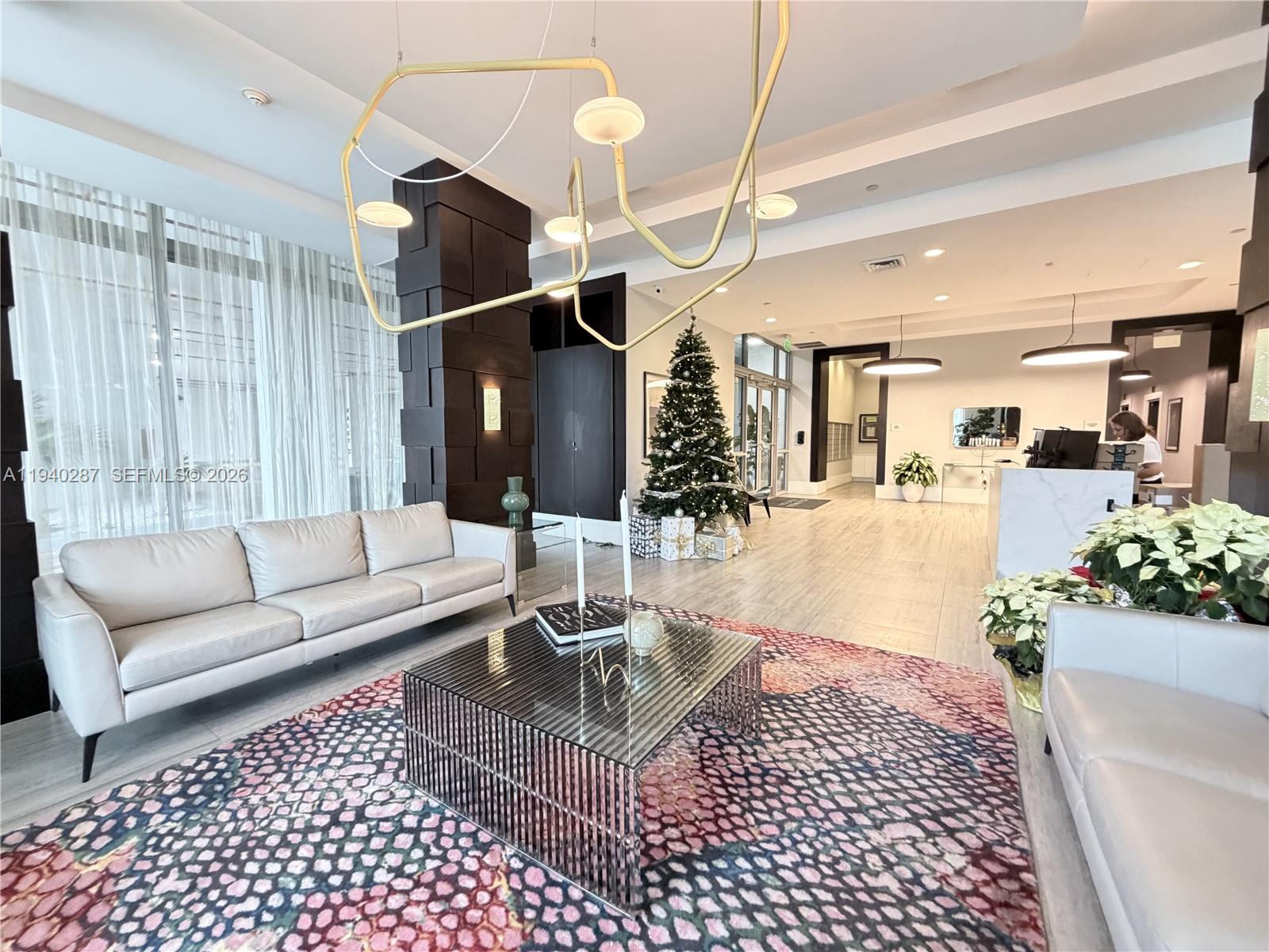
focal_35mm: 14
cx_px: 634
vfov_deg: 85.7
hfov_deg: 102.1
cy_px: 476
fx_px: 513
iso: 500
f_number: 2.2
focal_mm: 2.22
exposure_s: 1/60
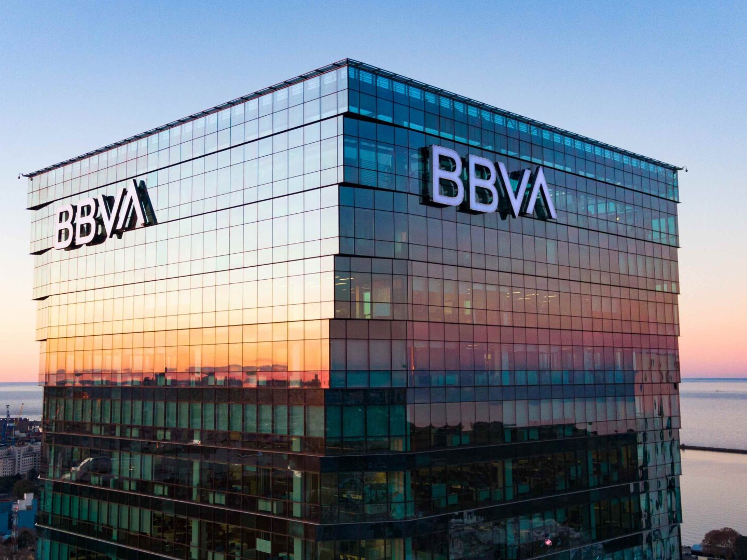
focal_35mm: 44
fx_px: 949
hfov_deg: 42.9
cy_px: 256
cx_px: 338
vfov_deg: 32.8
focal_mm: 5.57
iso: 100
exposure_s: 1/100
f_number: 3.2
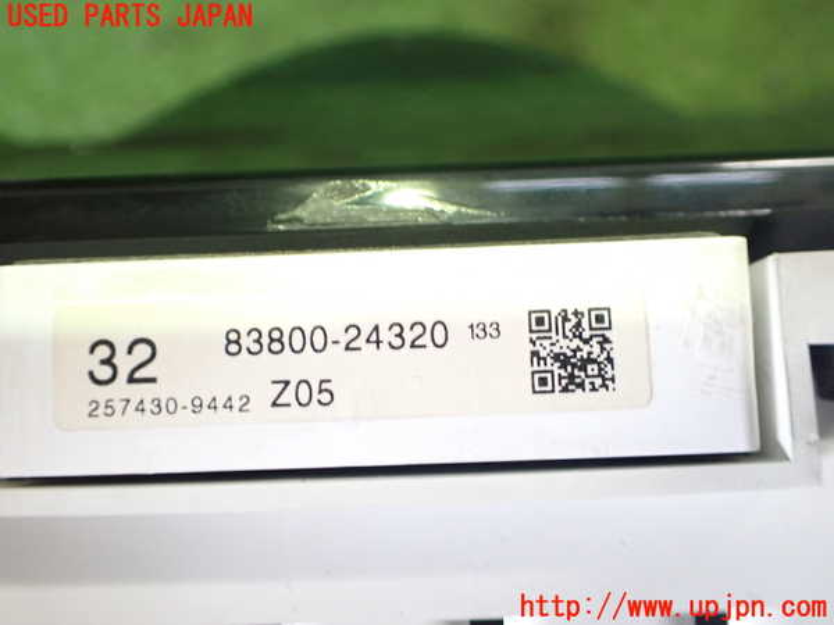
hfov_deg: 60.0
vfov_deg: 46.8
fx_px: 723
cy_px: 312
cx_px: 417
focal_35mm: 30
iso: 800
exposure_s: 1/40
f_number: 2.3
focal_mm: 5.4
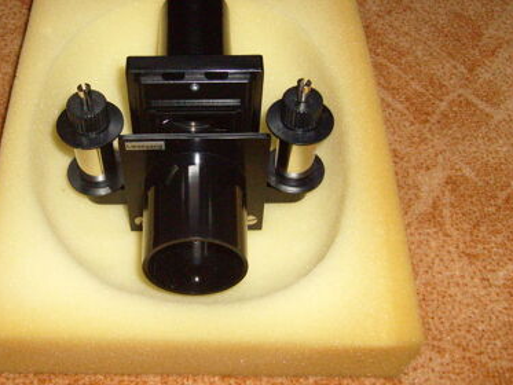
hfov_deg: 41.7
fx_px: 667
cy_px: 182
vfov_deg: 32.2
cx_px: 186
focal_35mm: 45
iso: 400
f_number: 2.8
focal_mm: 5.8
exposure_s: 1/45
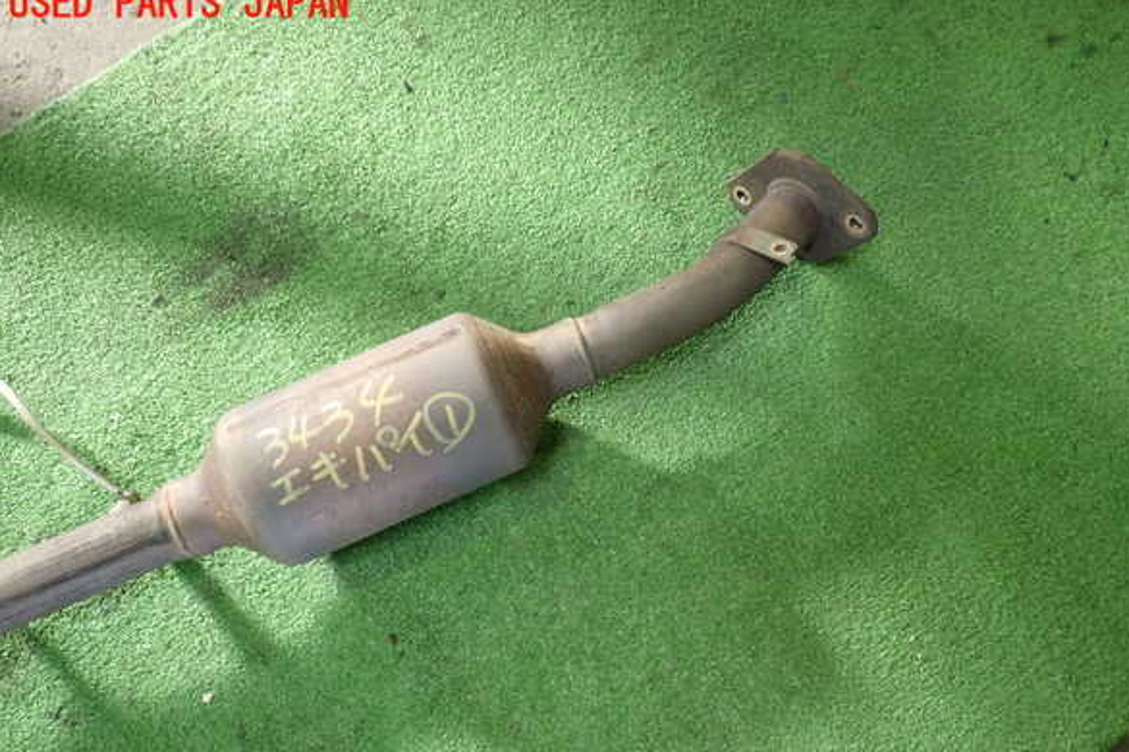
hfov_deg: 58.7
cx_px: 577
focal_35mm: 32
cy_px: 415
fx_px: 1003
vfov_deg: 41.1
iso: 200
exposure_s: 1/40
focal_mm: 5.4
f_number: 2.3
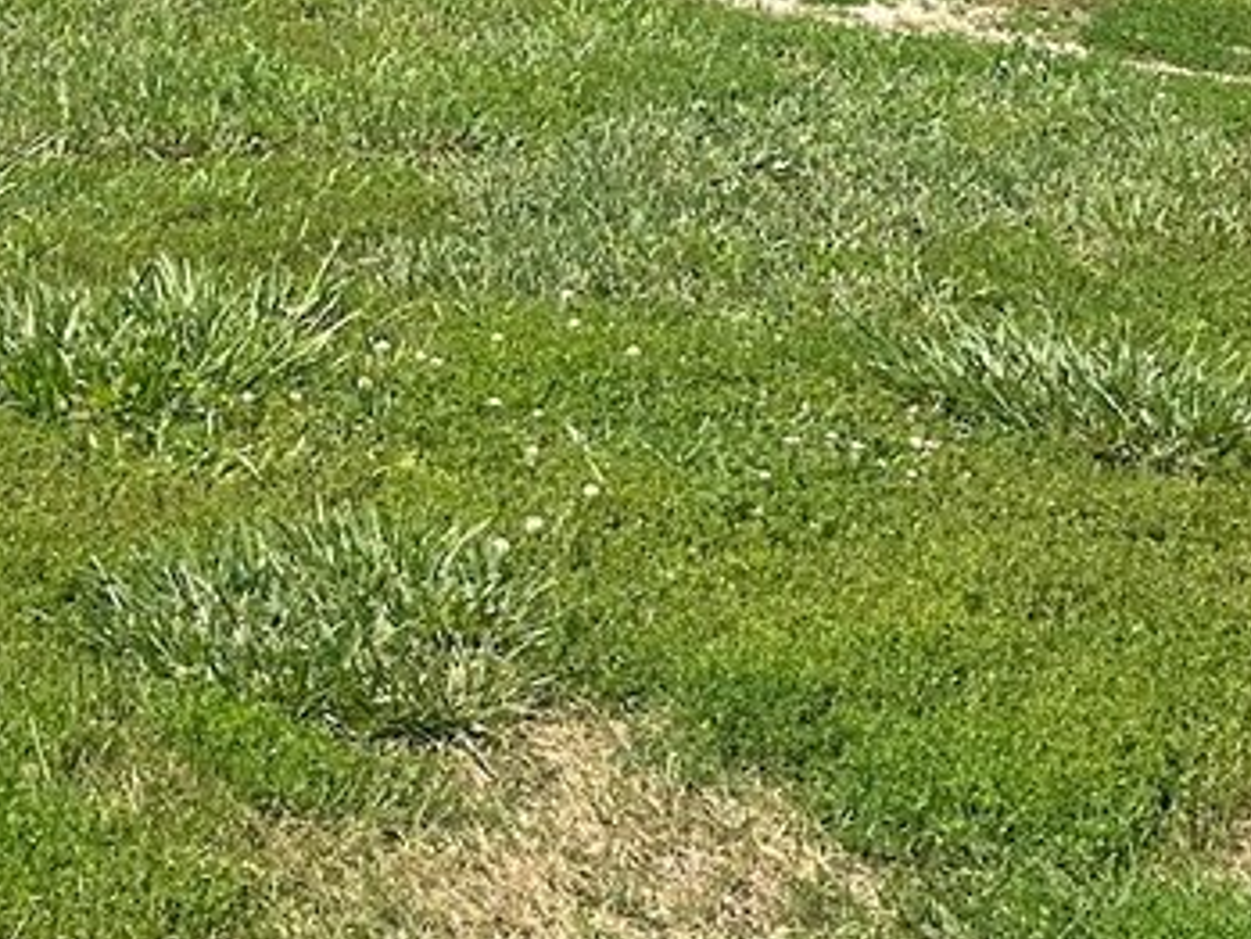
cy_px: -514
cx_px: 149
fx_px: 3760
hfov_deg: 18.6
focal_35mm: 104
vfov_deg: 13.3
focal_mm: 6.86
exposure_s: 1/3861
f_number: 1.78
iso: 80
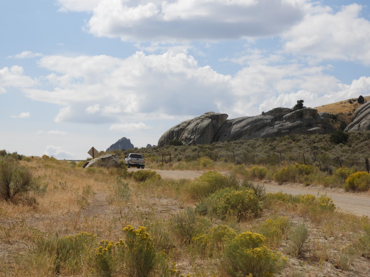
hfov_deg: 20.7
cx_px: 185
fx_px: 1015
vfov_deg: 15.6
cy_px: 138
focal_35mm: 95
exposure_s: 1/1600
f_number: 4.8
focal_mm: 17
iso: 100
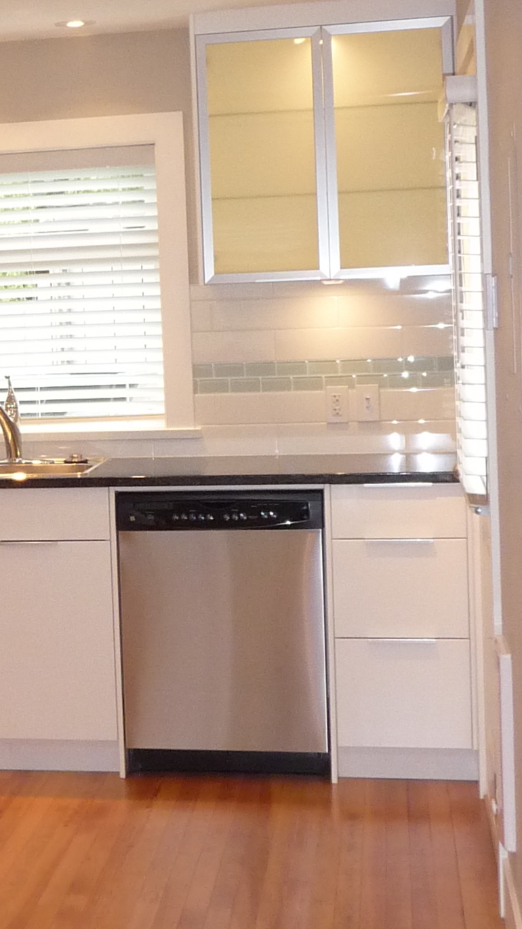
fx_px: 1895
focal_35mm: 77
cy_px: 369
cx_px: -156
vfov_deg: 27.5
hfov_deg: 15.0
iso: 200
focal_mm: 4.7
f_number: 3.3
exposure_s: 1/30
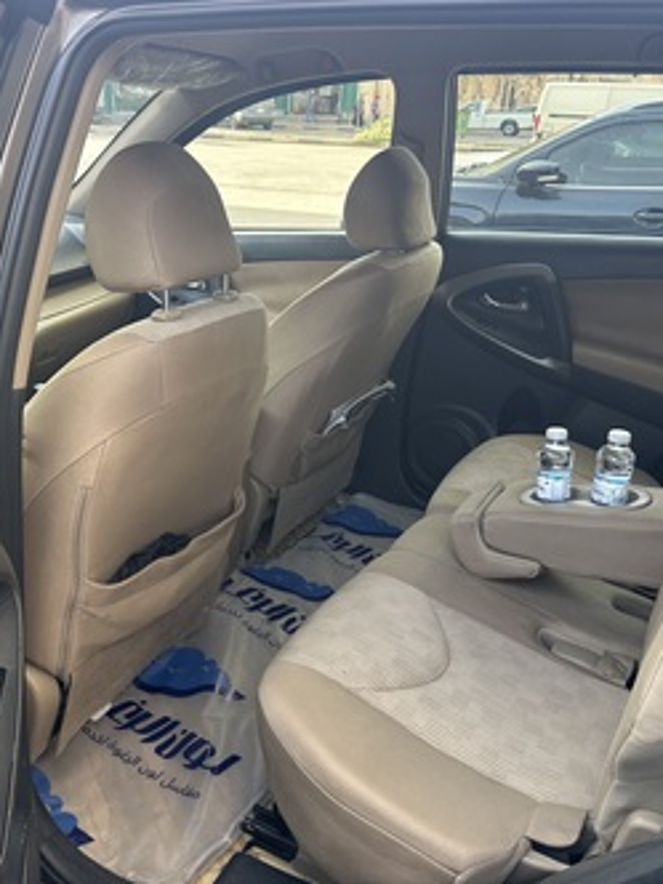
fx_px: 843
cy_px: 430
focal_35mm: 33
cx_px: 233
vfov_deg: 55.3
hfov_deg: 42.5
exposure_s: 1/169
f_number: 1.78
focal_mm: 6.86
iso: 80
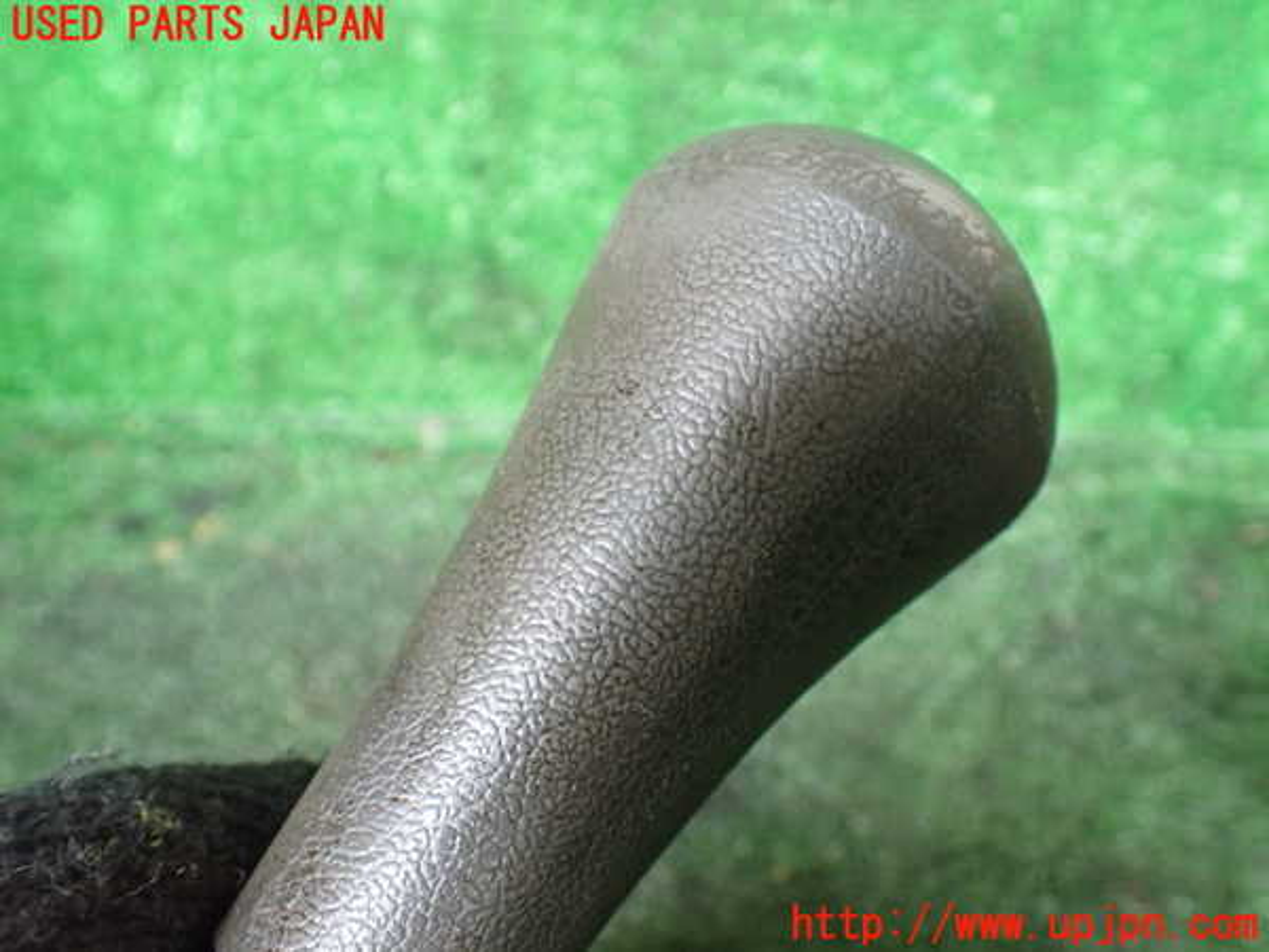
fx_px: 1100
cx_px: 634
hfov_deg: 60.0
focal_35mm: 30
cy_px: 476
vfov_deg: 46.8
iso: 640
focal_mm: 5.4
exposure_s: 1/125
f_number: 2.3
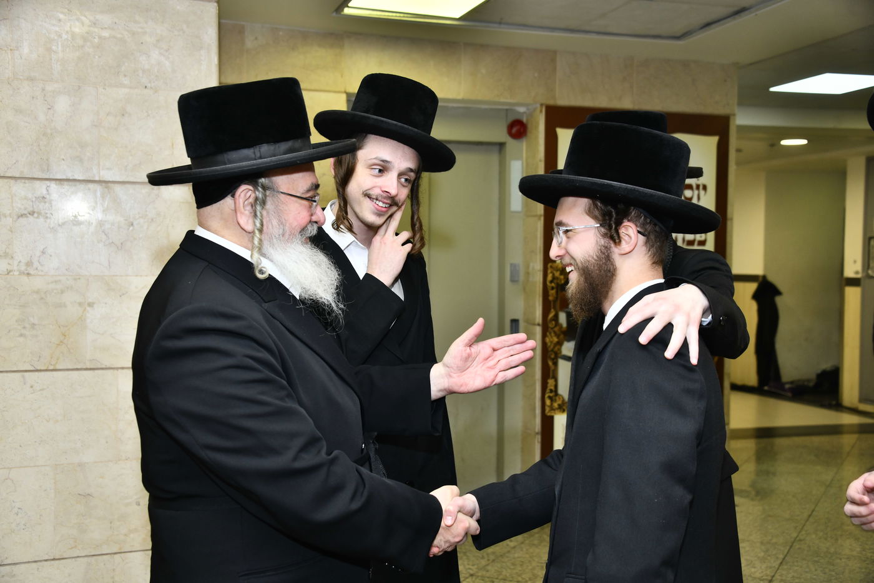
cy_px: 292
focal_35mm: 44
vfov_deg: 30.5
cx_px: 437
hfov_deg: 44.5
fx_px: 1068
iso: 500
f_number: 5
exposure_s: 1/200
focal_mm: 44
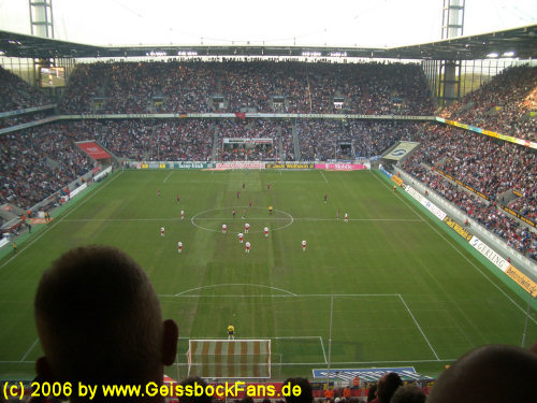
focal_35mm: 35
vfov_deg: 40.7
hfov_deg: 52.6
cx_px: 268
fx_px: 543
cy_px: 202
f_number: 2.6
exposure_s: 1/100
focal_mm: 5.8
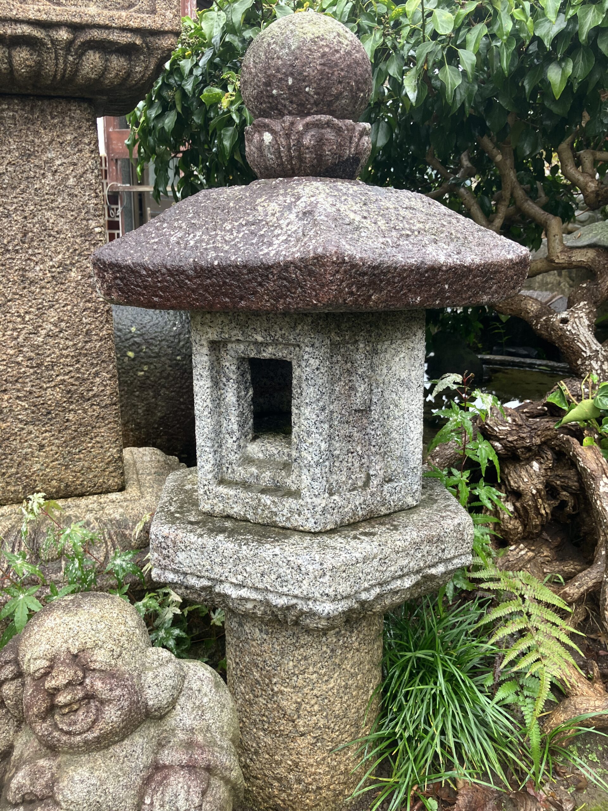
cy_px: 406
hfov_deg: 49.7
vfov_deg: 63.4
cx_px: 304
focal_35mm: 28
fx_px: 656
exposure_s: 1/121
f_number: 1.8
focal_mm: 3.99
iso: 50
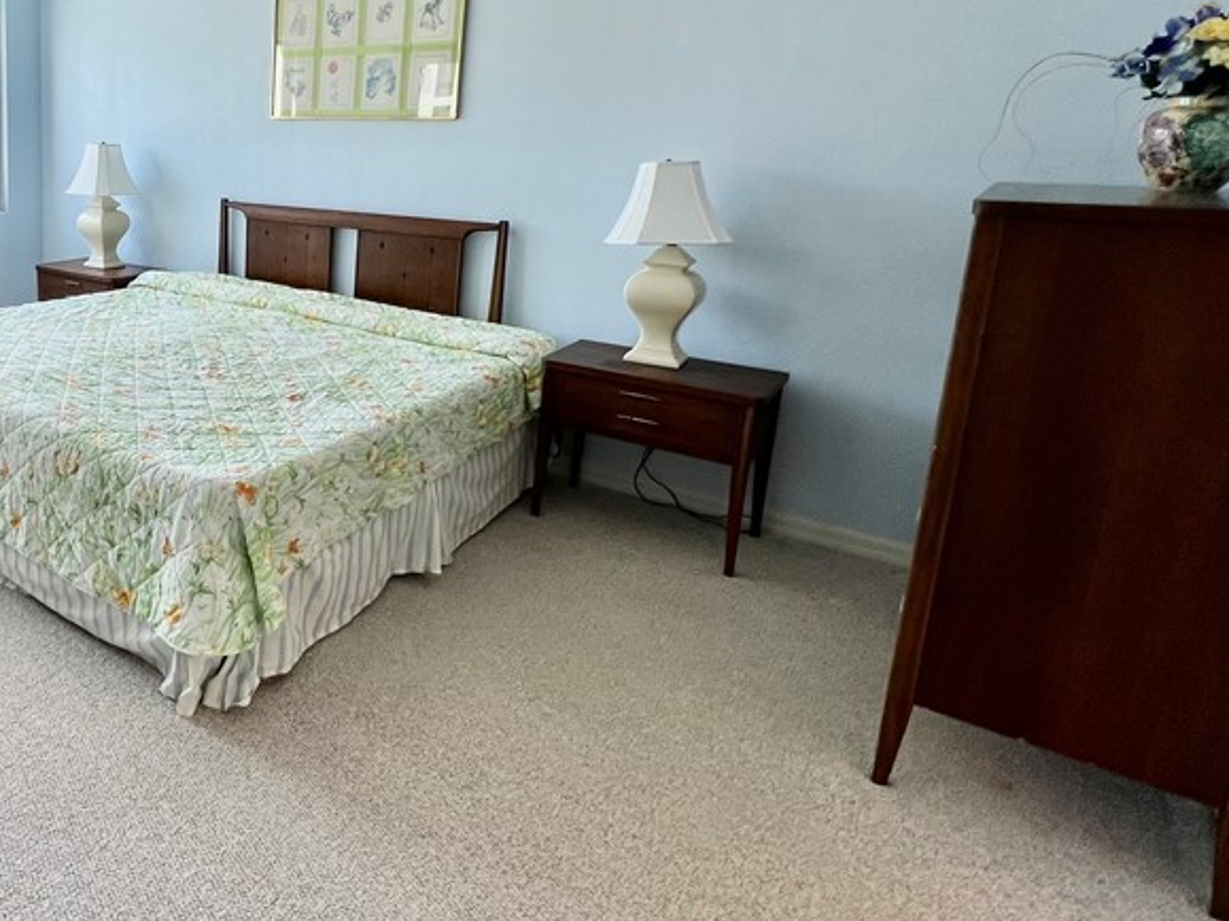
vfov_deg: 57.8
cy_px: 325
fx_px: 816
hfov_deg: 64.5
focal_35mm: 23
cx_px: 178
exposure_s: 1/120
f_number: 1.8
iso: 50
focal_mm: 1.57
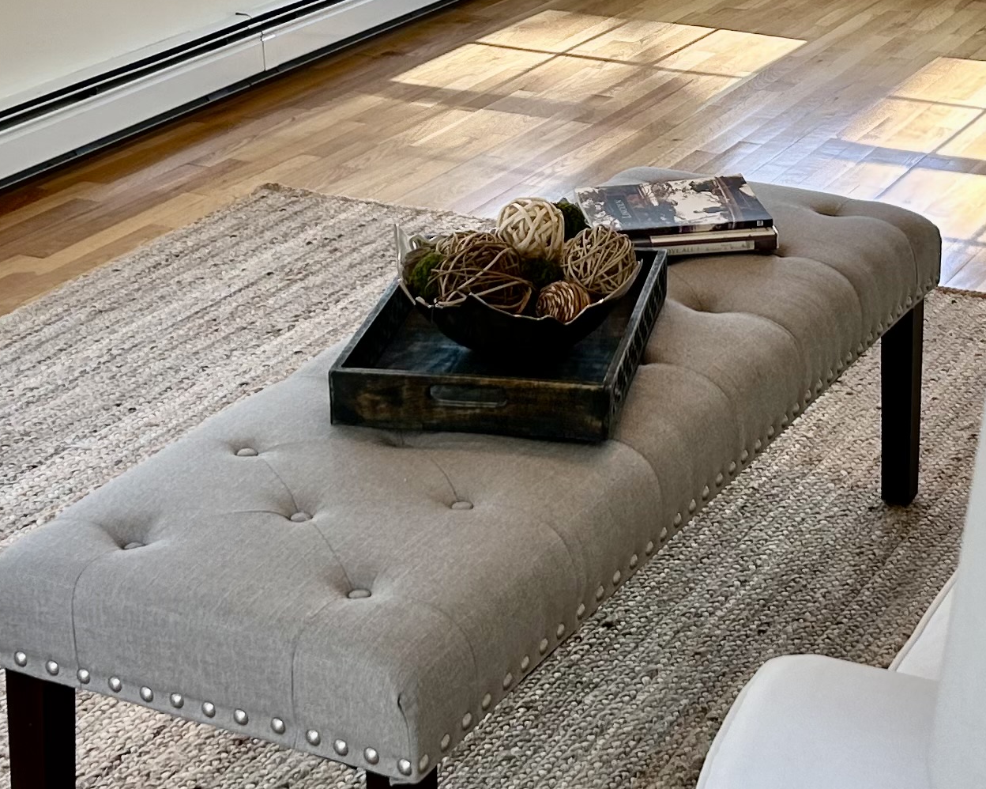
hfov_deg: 23.1
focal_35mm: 82
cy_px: 15
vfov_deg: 18.3
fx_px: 2393
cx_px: 683
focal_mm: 5.7
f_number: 1.5
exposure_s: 1/129
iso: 32
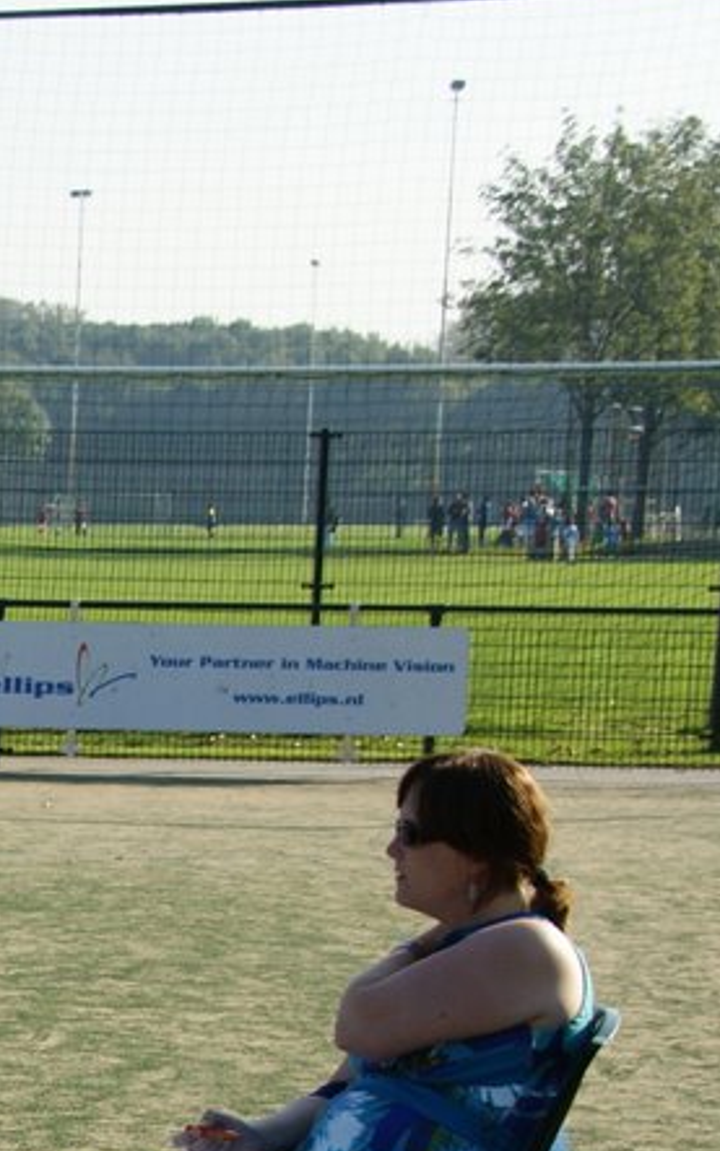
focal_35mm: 124
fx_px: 3892
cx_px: -795
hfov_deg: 9.7
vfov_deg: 16.6
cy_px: 1012
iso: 200
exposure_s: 1/400
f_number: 7.1
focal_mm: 30
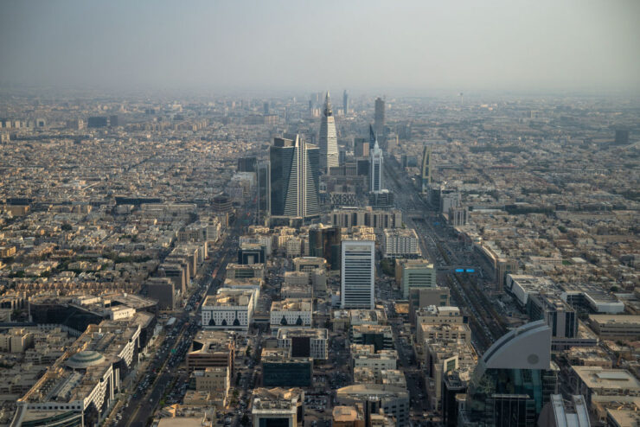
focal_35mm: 49
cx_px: 320
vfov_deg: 27.5
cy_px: 214
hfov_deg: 40.3
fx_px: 871
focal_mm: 49
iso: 100
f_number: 7.1
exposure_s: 1/320
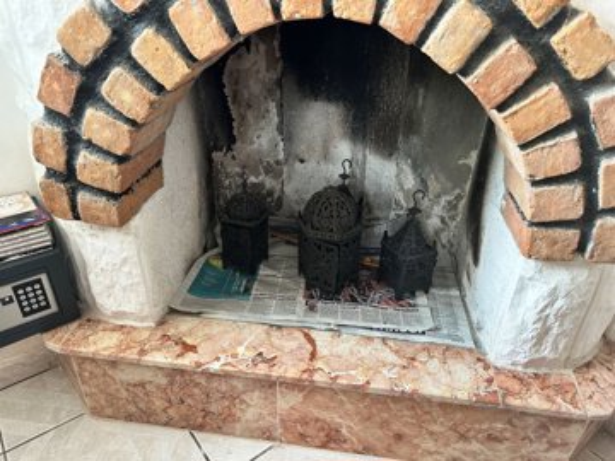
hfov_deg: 71.6
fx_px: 426
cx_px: 308
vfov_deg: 56.8
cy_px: 230
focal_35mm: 24
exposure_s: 1/60
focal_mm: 6.86
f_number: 1.78
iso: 320
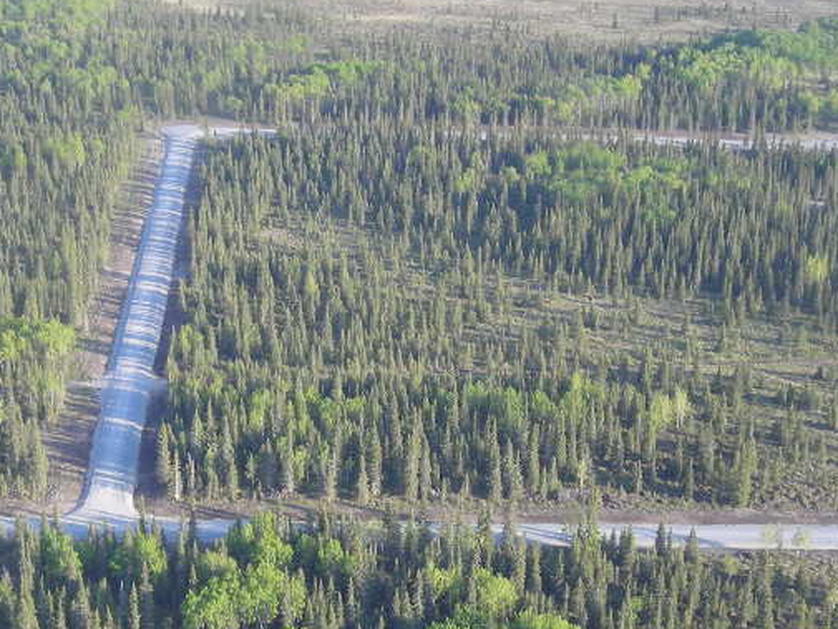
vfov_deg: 18.9
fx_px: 1864
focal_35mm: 77
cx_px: 340
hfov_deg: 25.3
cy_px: 524
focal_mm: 6.3
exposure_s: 1/89.7
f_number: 3.2
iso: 50
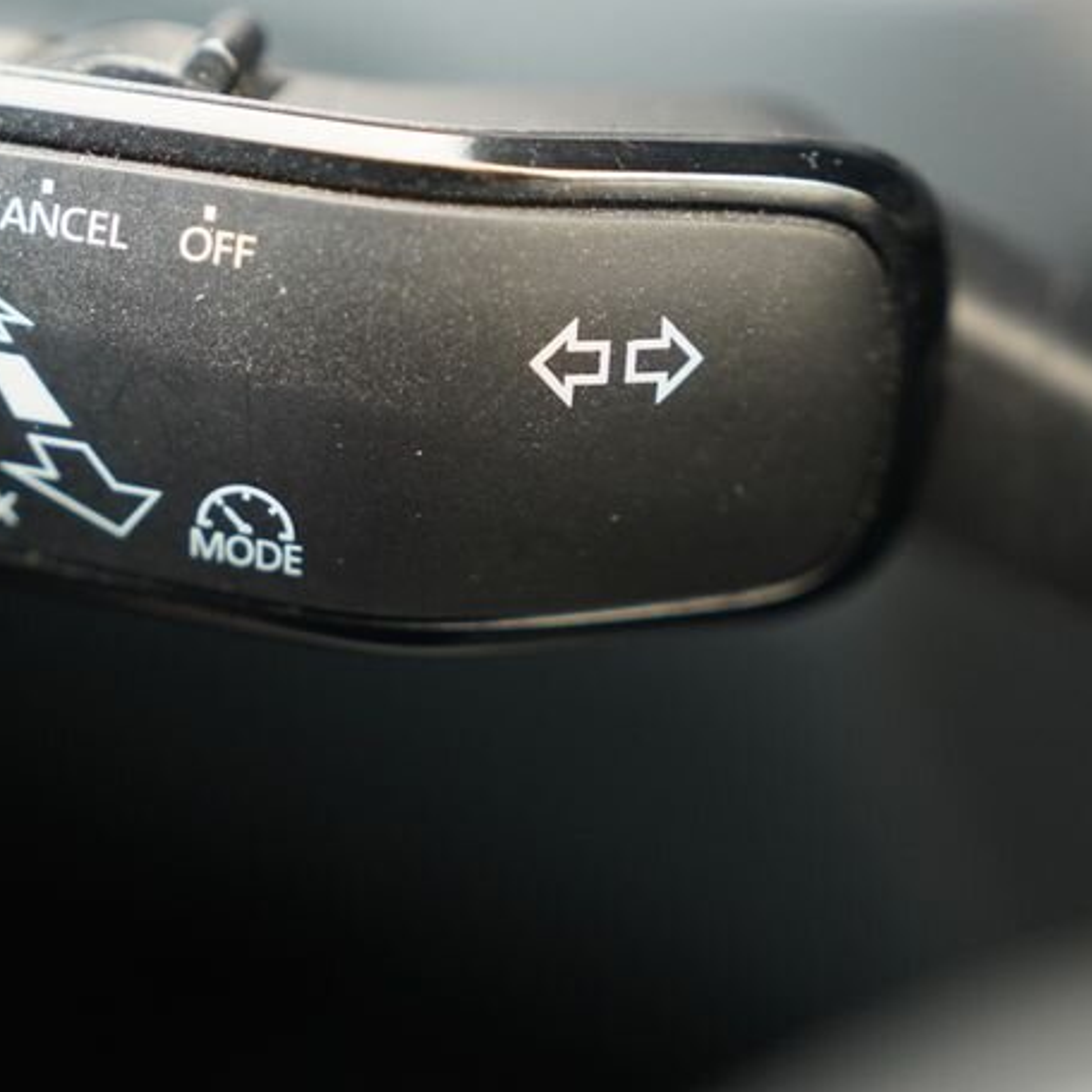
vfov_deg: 13.8
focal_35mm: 126
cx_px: 268
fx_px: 4497
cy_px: 377
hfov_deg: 13.8
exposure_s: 1/80
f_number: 2.8
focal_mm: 66
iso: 1600
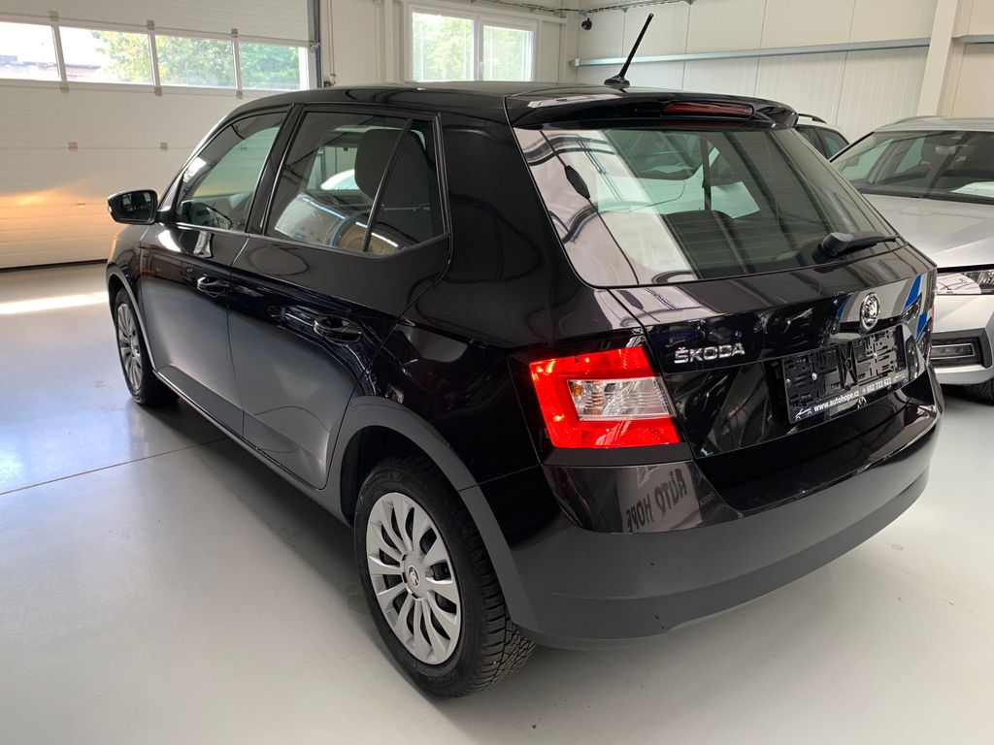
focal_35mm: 26
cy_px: 372
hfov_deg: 67.3
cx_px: 497
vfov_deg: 53.1
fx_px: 747
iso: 100
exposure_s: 1/64
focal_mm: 4.25
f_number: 1.8
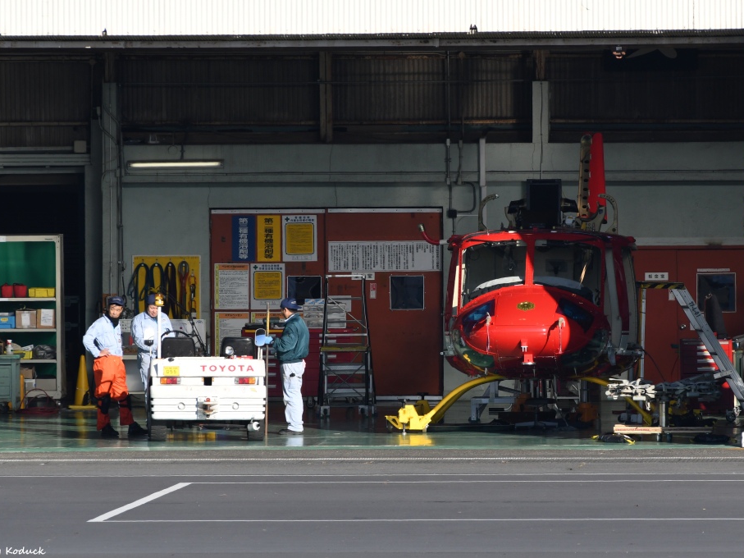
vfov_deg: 1.8
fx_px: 17493
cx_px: 372
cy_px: 279
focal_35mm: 814
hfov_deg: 2.4
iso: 400
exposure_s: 1/800
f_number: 8
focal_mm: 500
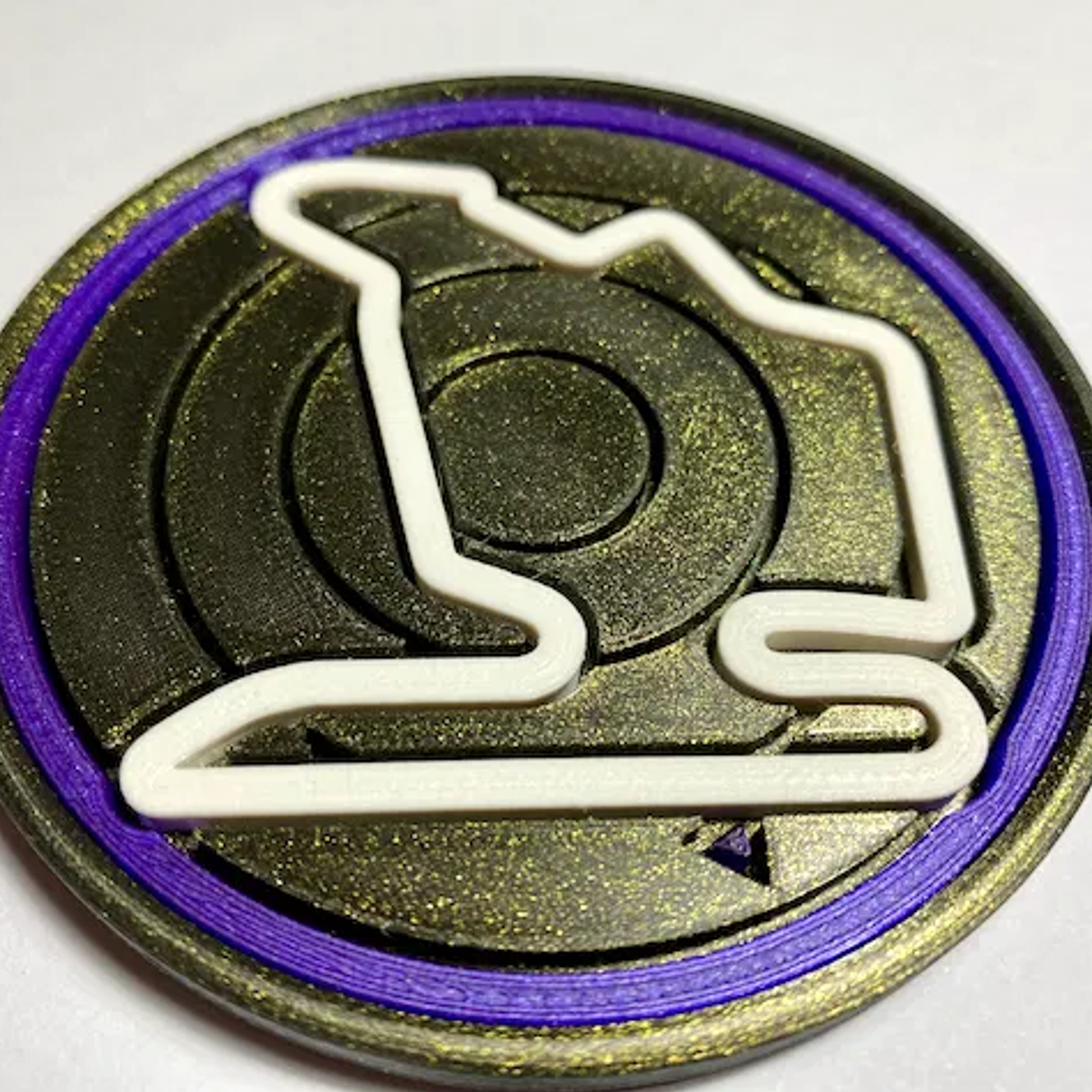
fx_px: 1106
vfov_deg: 52.5
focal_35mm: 31
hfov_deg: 52.4
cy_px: 541
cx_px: 481
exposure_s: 1/100
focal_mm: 4.25
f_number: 1.8
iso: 40
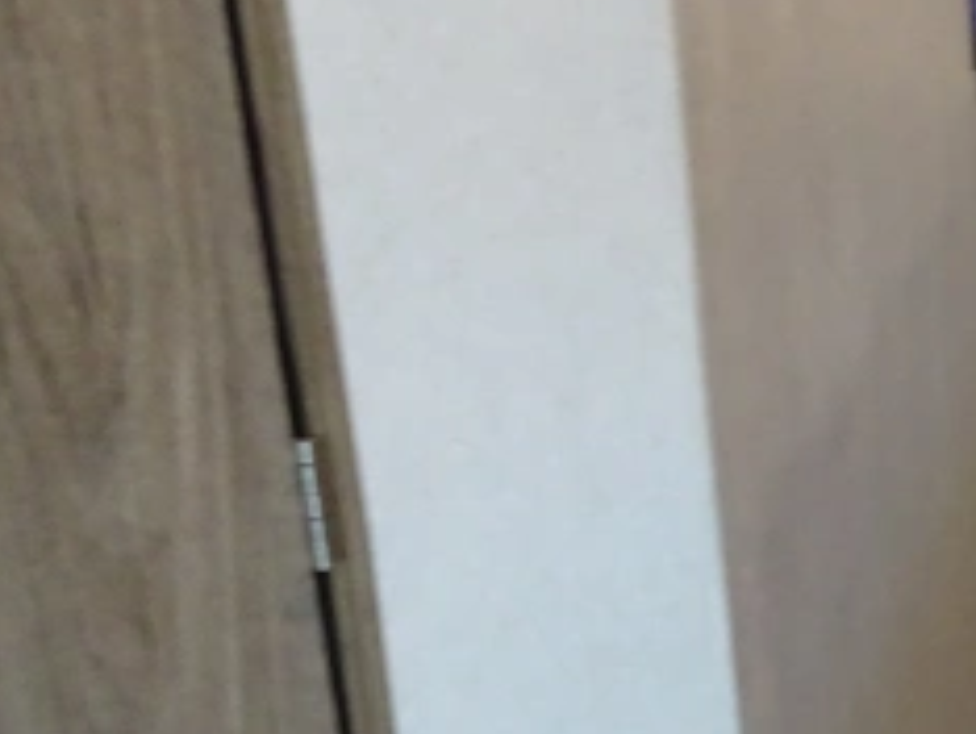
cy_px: 434
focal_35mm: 82
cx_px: 1547
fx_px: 2314
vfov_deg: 18.0
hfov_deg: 19.9
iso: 400
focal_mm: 4.1
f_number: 3.5
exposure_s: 1/30
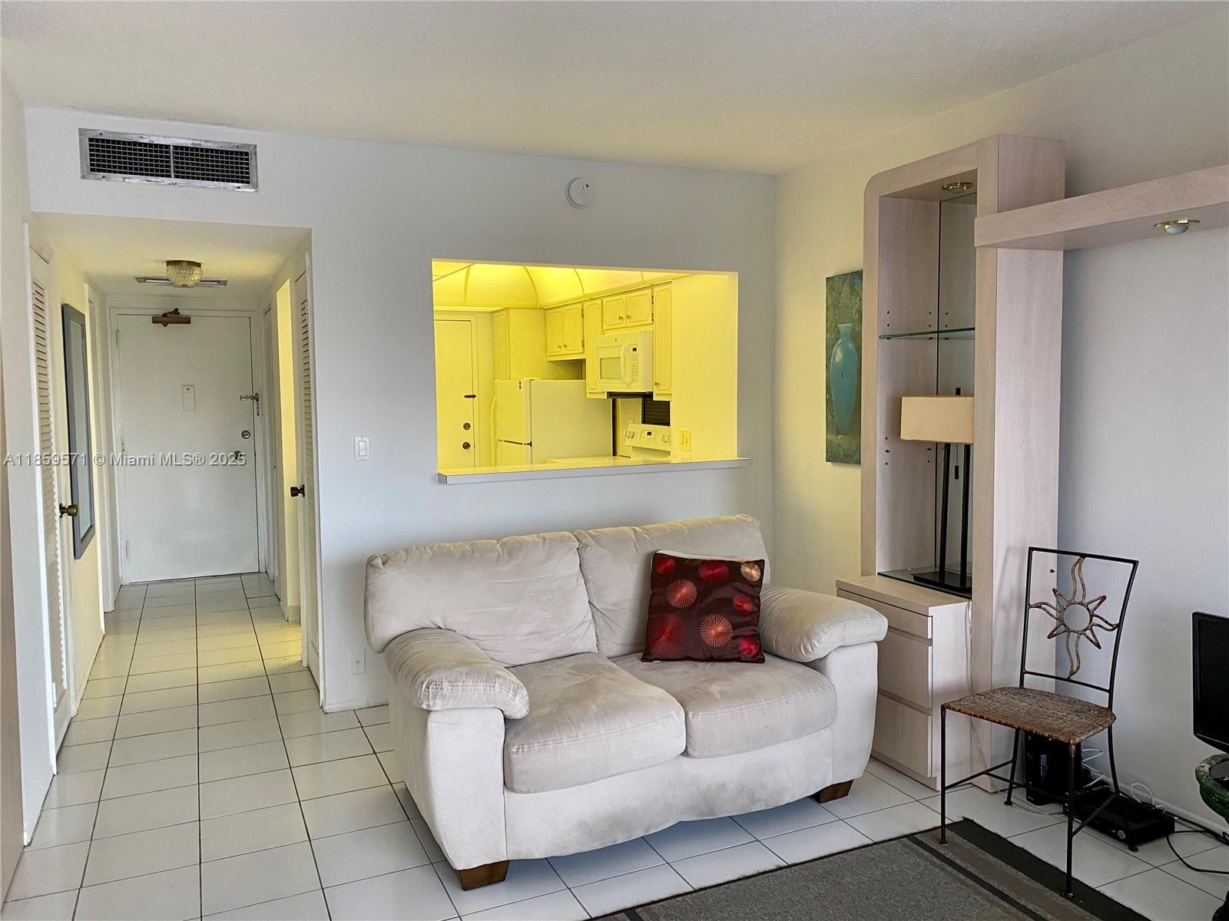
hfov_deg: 67.3
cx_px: 614
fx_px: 923
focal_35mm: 26
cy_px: 460
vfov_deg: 53.1
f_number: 1.8
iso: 100
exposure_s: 1/60
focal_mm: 4.25
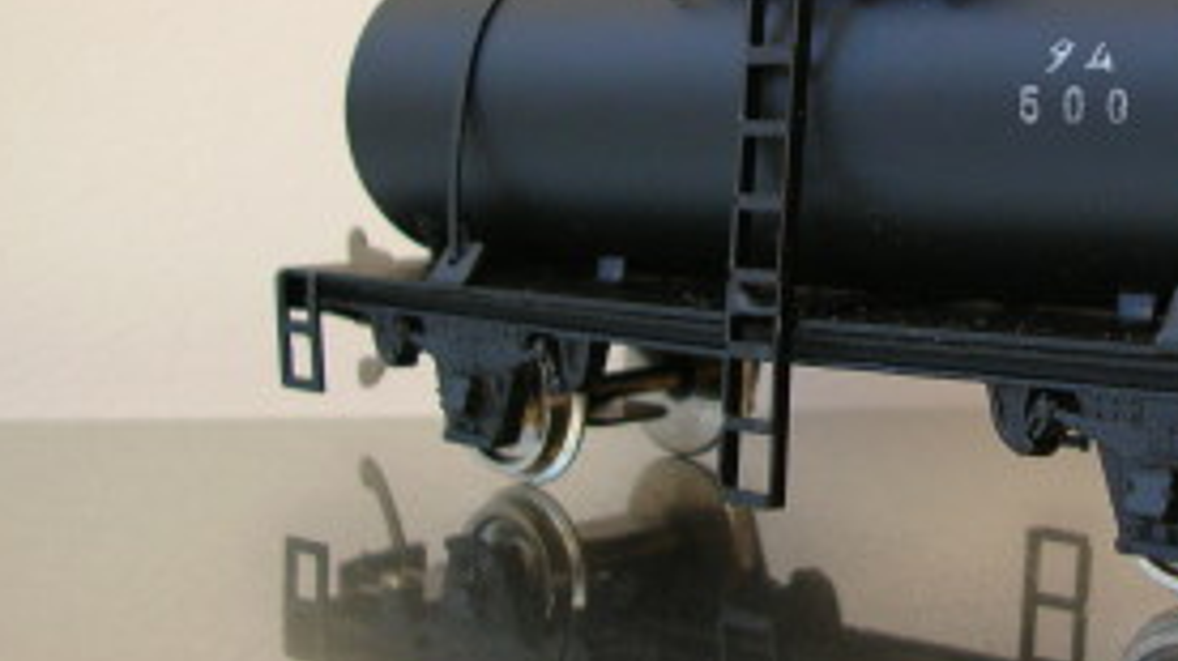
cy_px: 124
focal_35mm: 69
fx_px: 2154
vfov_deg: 17.3
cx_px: 1012
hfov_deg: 29.6
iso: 50
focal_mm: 5.8
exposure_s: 1/36.1
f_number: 2.8
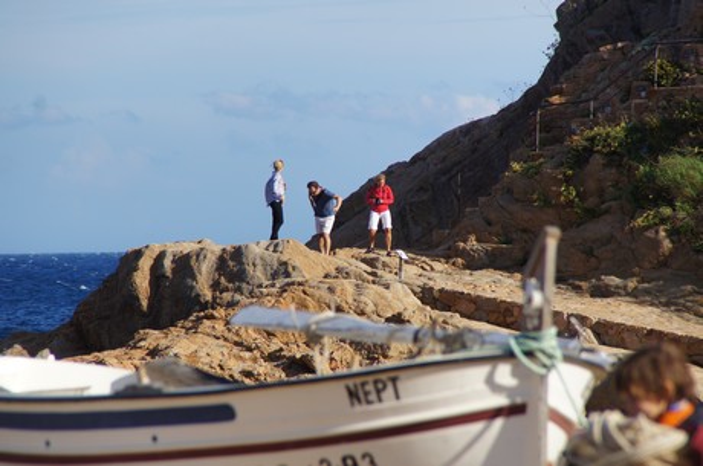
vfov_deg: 4.6
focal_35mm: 300
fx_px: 5848
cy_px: 233
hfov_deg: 6.9
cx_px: 352
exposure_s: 1/320
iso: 100
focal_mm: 200
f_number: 7.1
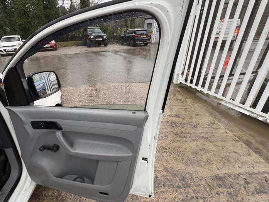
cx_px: 109
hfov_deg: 86.7
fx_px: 140
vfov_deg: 71.4
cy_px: 92
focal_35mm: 18
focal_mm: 2.22
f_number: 2.2
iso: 250
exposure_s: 1/84
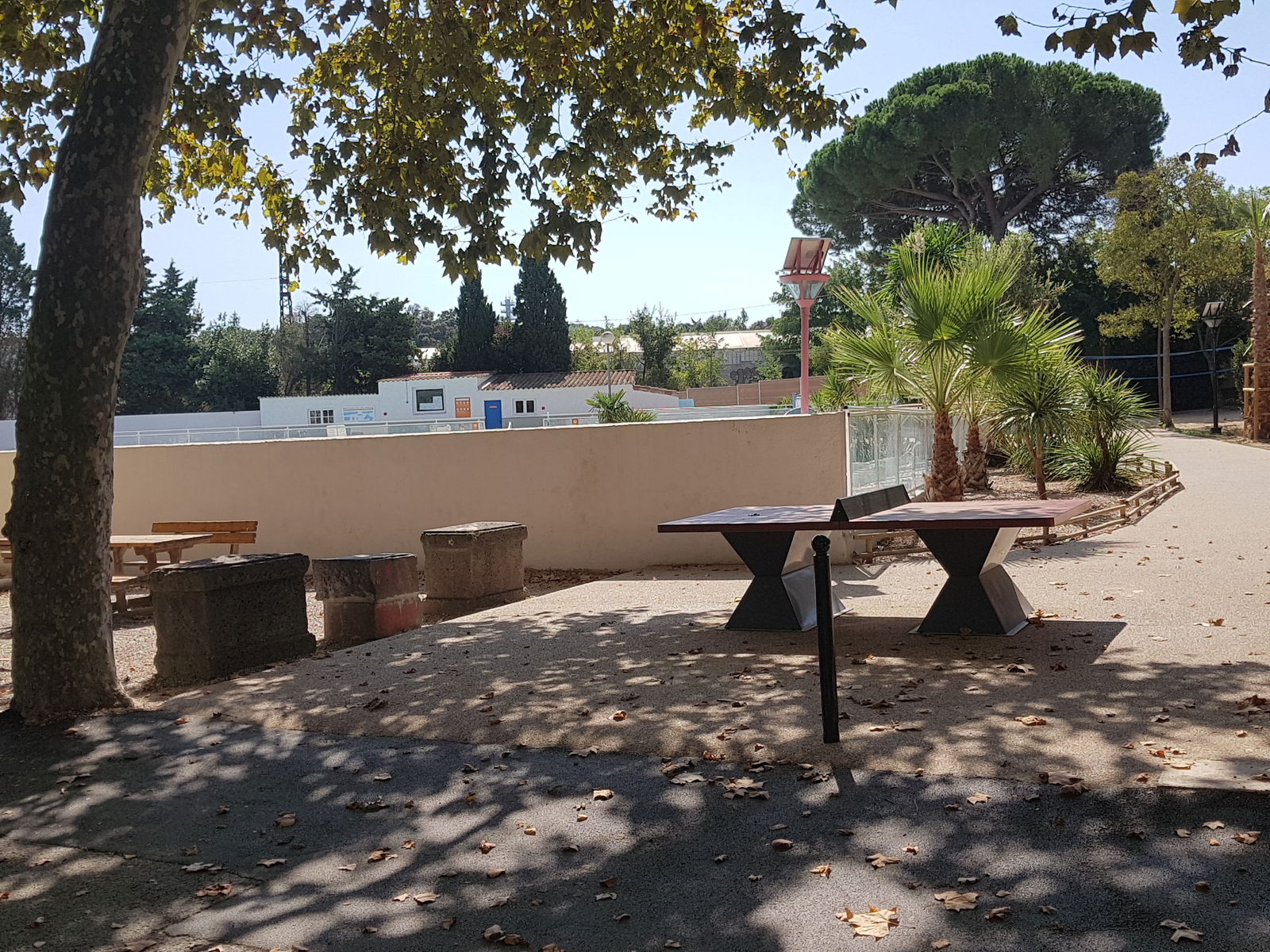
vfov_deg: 53.1
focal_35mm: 26
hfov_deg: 67.3
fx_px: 954
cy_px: 476
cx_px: 635
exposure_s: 1/2592
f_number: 1.7
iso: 50
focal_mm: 4.2
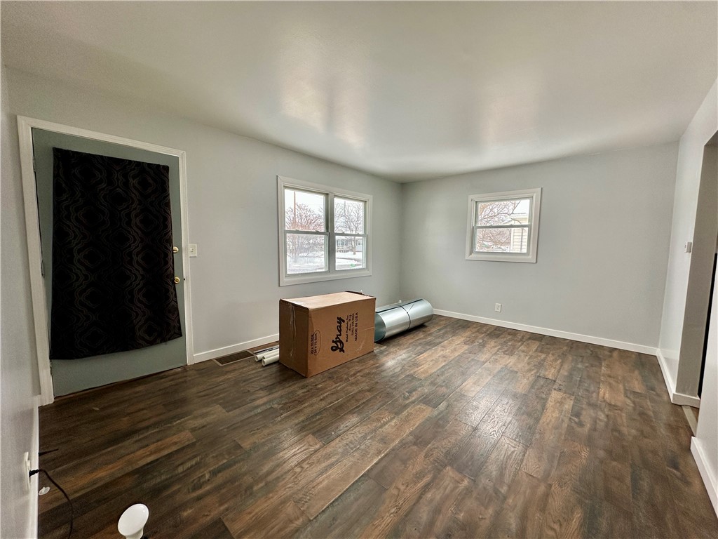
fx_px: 290
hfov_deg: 102.1
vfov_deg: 85.7
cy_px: 270
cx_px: 359
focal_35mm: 14
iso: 80
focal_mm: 2.22
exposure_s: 1/99
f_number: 2.2
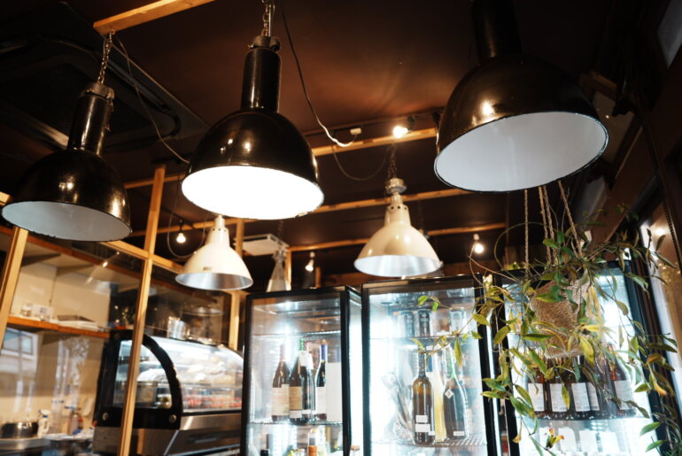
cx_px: 341
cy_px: 228
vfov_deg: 53.2
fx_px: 455
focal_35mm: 24
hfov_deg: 73.7
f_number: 2.8
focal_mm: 24
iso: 400
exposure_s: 1/30
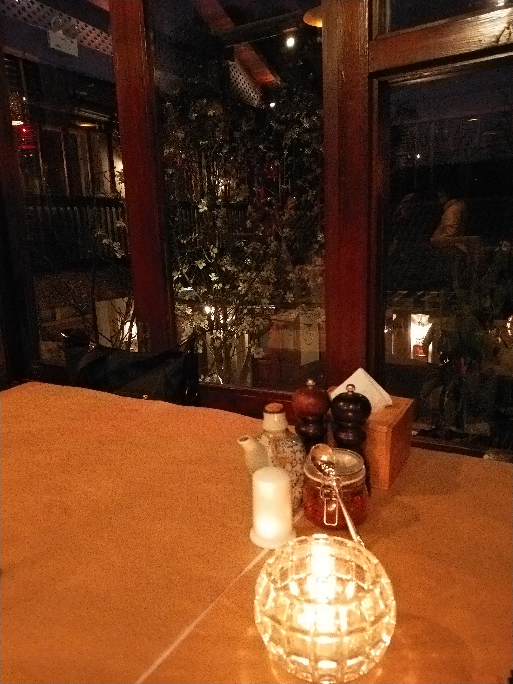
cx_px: 256
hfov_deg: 58.9
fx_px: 454
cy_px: 342
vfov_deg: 73.9
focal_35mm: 23
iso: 2000
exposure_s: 1/10
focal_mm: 3.99
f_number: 1.7
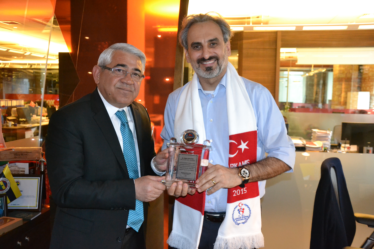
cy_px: 124
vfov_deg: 36.9
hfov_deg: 53.1
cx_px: 187
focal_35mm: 36
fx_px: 374
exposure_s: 1/60
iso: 3200
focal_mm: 24
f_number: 3.8
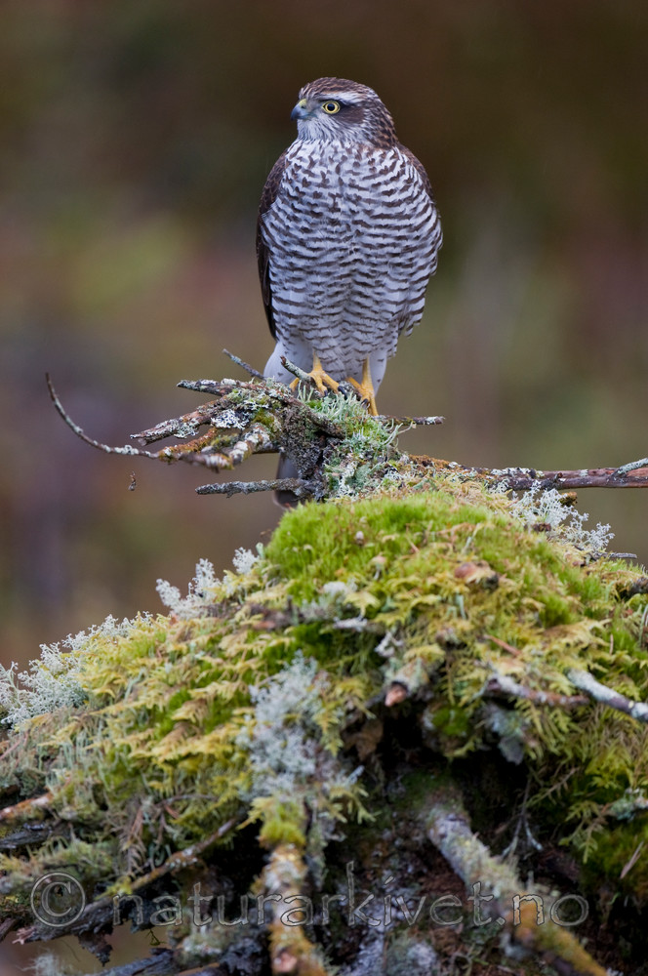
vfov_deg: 2.8
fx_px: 20305
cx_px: 324
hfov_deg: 1.8
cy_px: 488
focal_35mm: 750
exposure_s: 1/250
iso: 400
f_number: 4
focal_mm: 500
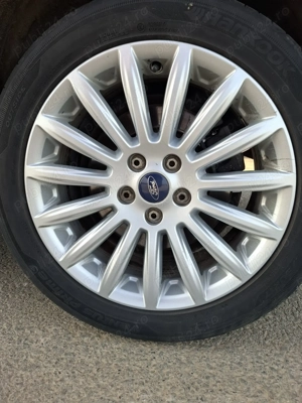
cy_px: 202
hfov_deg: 58.9
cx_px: 151
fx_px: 268
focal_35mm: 23
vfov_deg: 73.9
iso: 50
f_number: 1.8
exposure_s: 1/302
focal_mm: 5.54
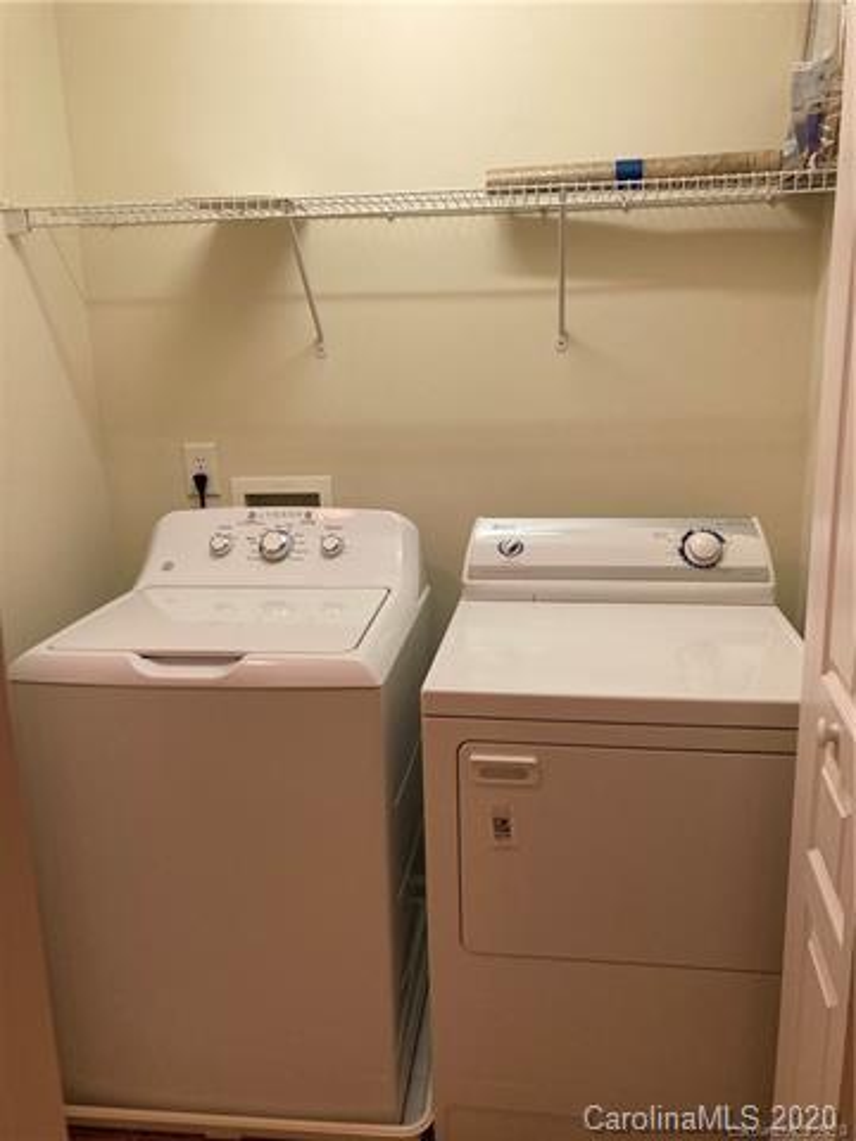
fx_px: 923
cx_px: 428
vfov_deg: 63.4
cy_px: 570
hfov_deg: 49.7
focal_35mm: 28
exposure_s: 1/60
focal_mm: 3.99
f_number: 1.8
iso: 125
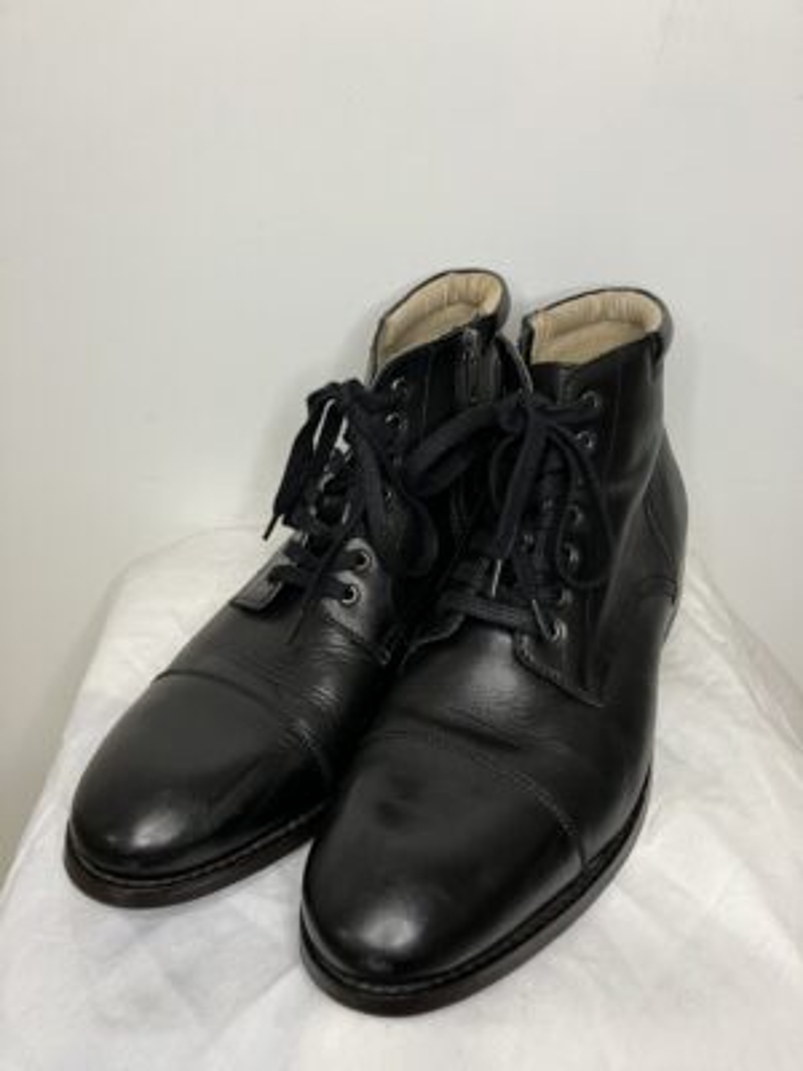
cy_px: 536
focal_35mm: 28
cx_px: 402
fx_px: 866
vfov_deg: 63.4
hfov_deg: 49.7
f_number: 1.8
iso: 80
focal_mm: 3.99
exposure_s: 1/50
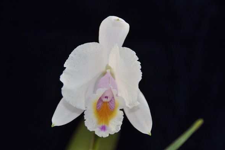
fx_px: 903
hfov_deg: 14.2
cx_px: 112
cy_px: 75
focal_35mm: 145
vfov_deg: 9.5
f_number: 5.6
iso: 200
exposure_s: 1/100
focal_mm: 95
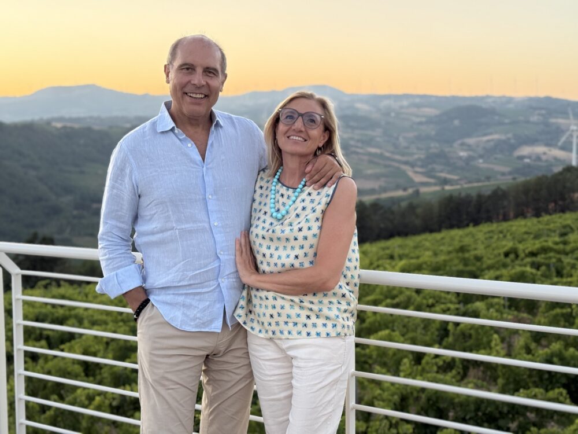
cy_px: 217
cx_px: 289
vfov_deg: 30.3
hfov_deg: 39.7
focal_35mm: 48
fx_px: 801
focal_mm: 6.76
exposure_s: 1/209
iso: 200
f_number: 1.78
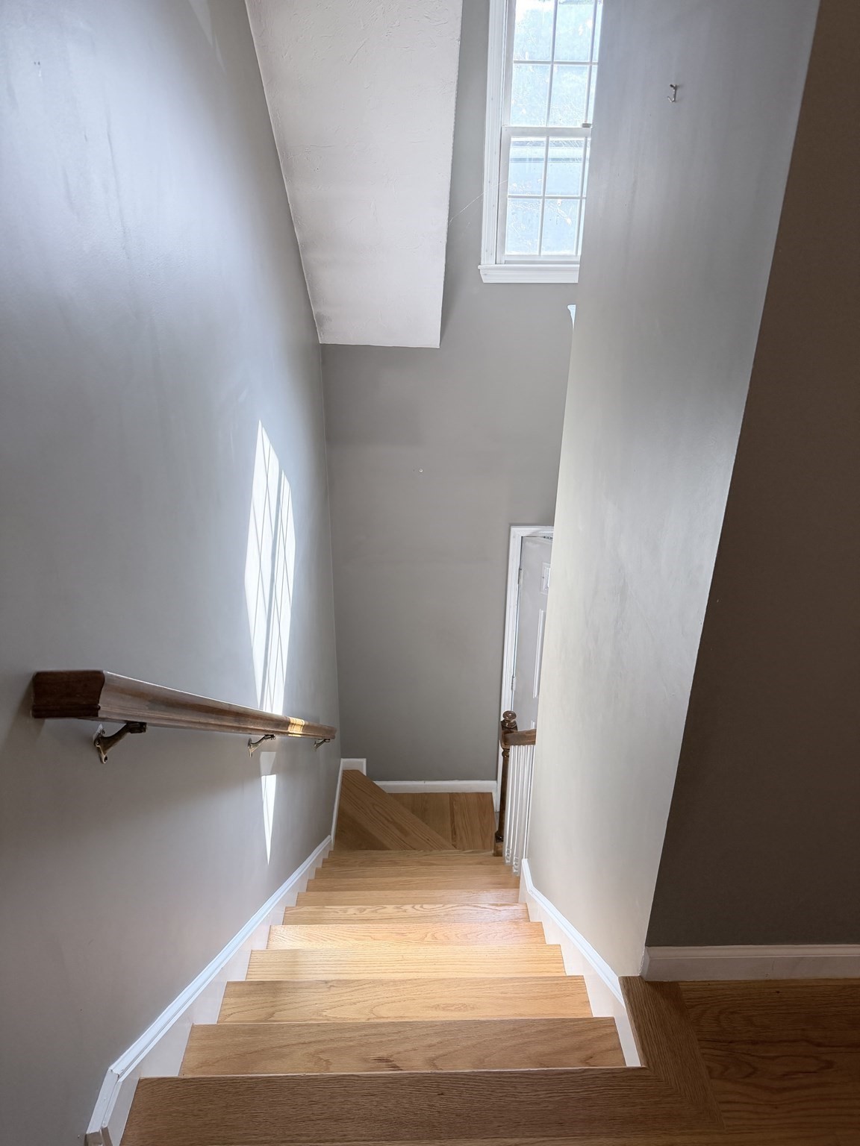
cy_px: 573
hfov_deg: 56.8
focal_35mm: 24
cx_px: 430
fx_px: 795
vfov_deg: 71.6
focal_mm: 6.76
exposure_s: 1/167
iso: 200
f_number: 1.78
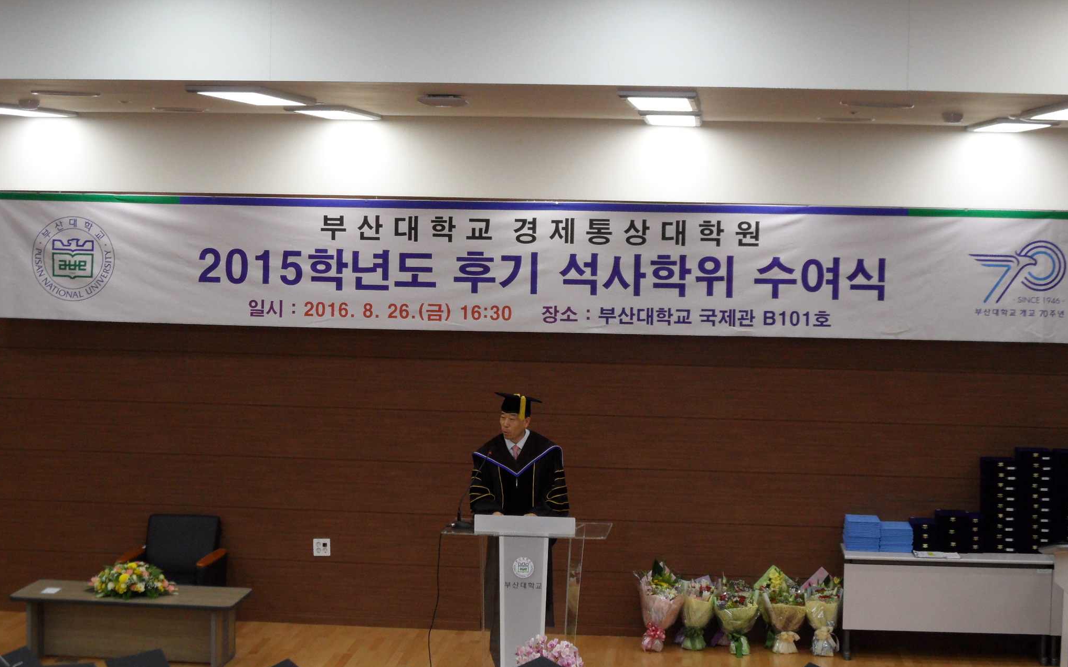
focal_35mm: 64
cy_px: 317
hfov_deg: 32.0
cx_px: 532
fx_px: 1863
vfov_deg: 20.3
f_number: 4
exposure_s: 1/45
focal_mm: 10.3
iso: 200
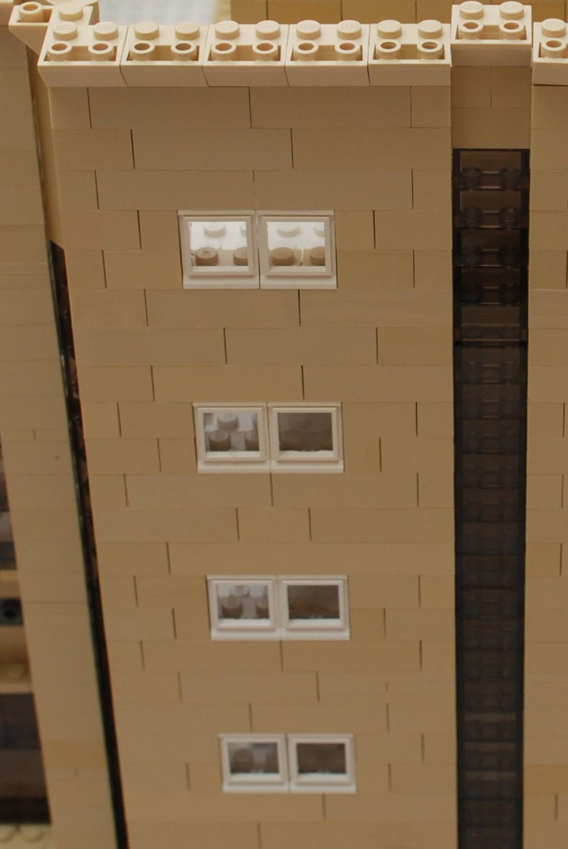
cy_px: 312
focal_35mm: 104
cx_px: 500
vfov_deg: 19.6
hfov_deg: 13.1
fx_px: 2454
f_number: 5.6
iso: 200
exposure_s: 1/60
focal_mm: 24
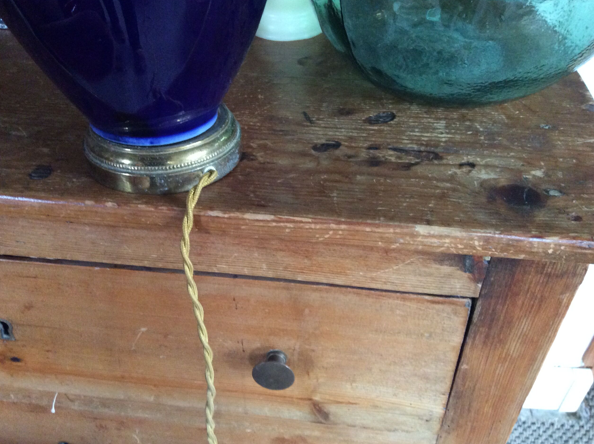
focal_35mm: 33
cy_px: 219
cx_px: 291
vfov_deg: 42.8
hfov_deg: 55.4
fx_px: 565
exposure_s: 1/17
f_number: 2.4
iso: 320
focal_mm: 3.3
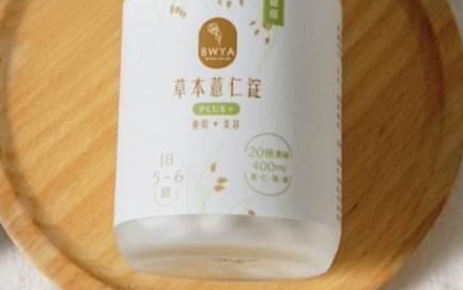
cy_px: 59
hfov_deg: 19.6
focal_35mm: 106
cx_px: 175
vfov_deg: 12.3
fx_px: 1338
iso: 200
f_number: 4
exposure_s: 1/60
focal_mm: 30
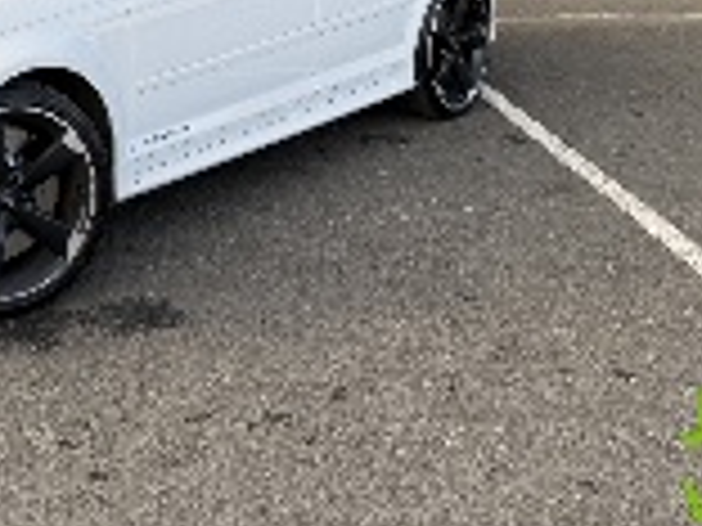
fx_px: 1298
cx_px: 94
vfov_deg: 21.0
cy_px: -144
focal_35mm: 64
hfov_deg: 29.2
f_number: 1.78
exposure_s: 1/868
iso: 100
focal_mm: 6.76
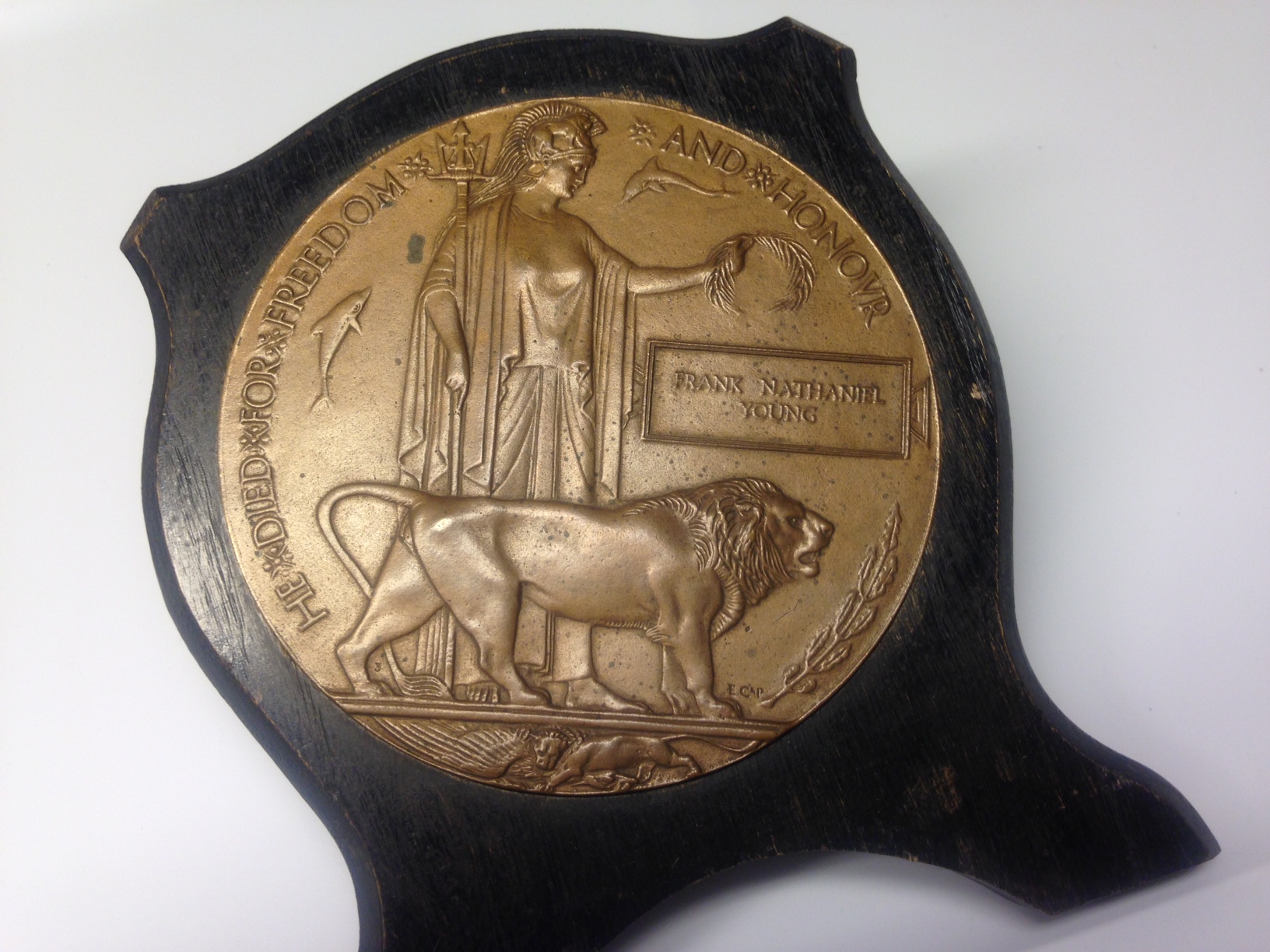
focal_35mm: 33
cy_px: 476
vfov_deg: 42.9
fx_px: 1211
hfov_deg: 55.4
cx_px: 635
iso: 50
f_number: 2.4
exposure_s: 1/40
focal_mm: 4.12
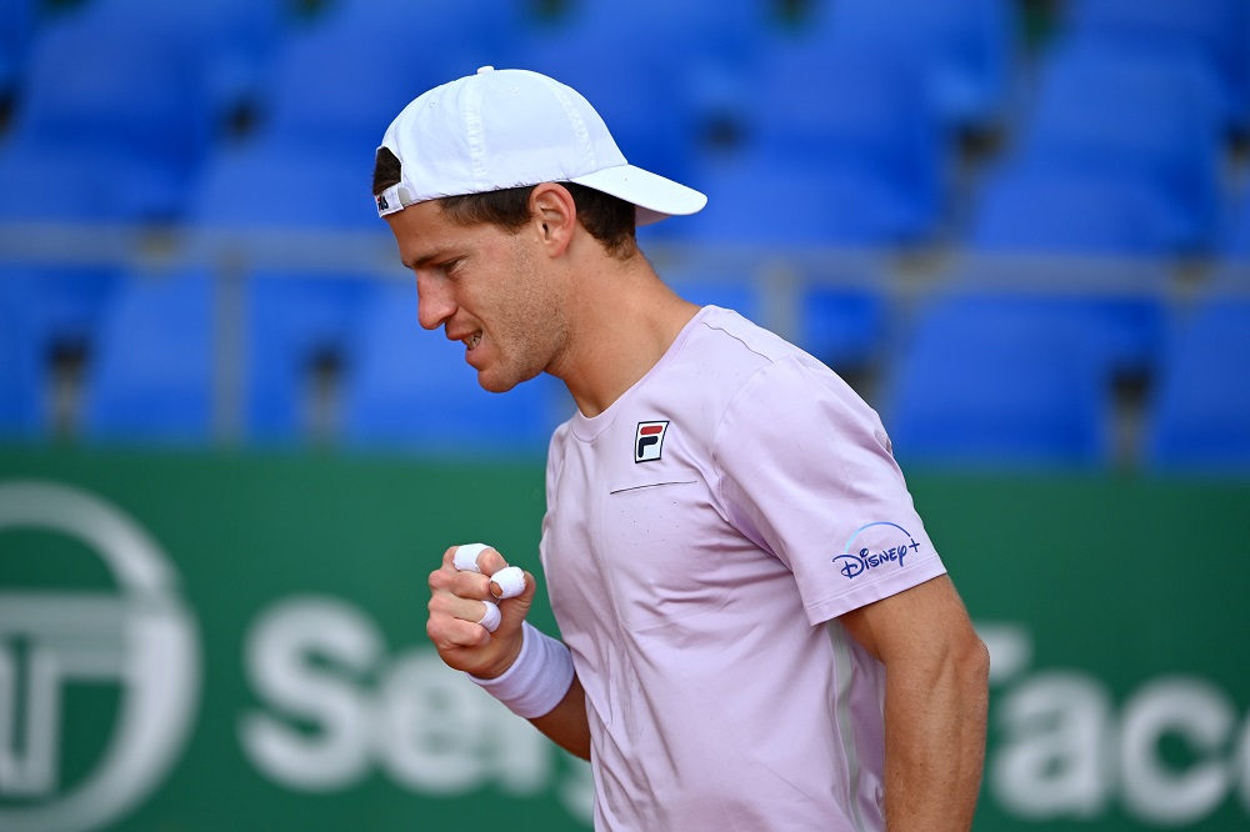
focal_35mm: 370
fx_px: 12842
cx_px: 625
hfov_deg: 5.6
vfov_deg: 3.7
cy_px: 416
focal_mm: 370
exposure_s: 1/3200
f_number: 4
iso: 400
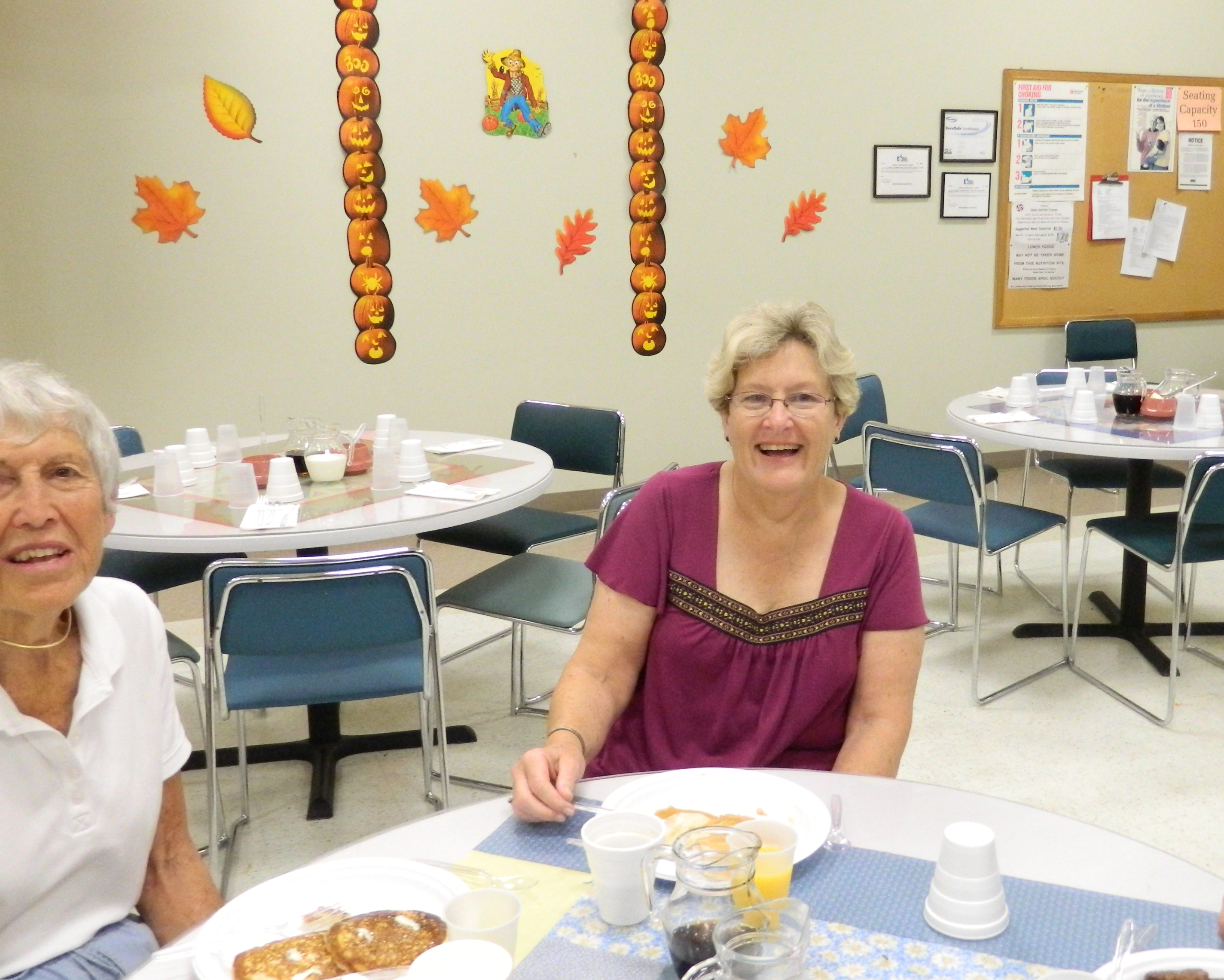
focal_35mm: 37
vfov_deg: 40.1
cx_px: 739
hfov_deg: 48.8
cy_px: 452
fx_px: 1340
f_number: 3.1
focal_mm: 4.5
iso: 400
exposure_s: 1/30
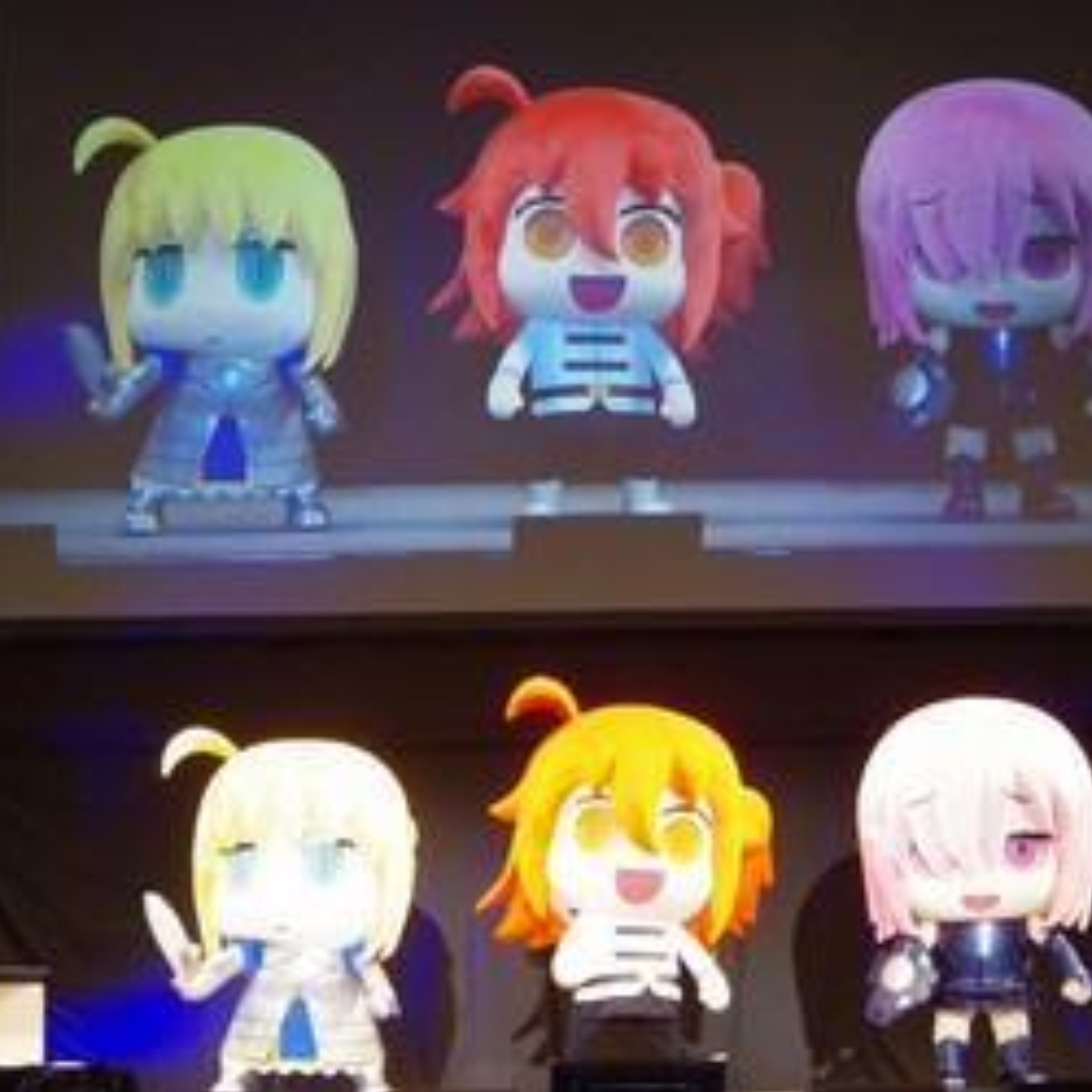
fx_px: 3640
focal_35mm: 102
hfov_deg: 17.1
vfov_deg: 17.1
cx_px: 581
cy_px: 513
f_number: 6.3
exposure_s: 1/80
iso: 3200
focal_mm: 50
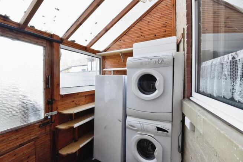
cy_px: 81
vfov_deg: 73.8
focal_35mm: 16
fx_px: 108
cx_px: 122
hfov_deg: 96.7
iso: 500
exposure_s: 1/30
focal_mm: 16
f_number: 7.1
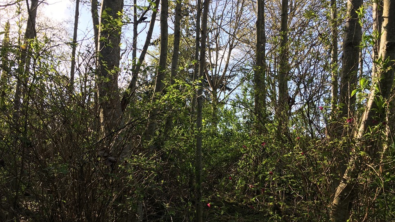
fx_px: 335
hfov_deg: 61.0
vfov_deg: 36.5
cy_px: 137
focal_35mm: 32
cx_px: 197
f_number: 2.2
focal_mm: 4.15
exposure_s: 1/452
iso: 25
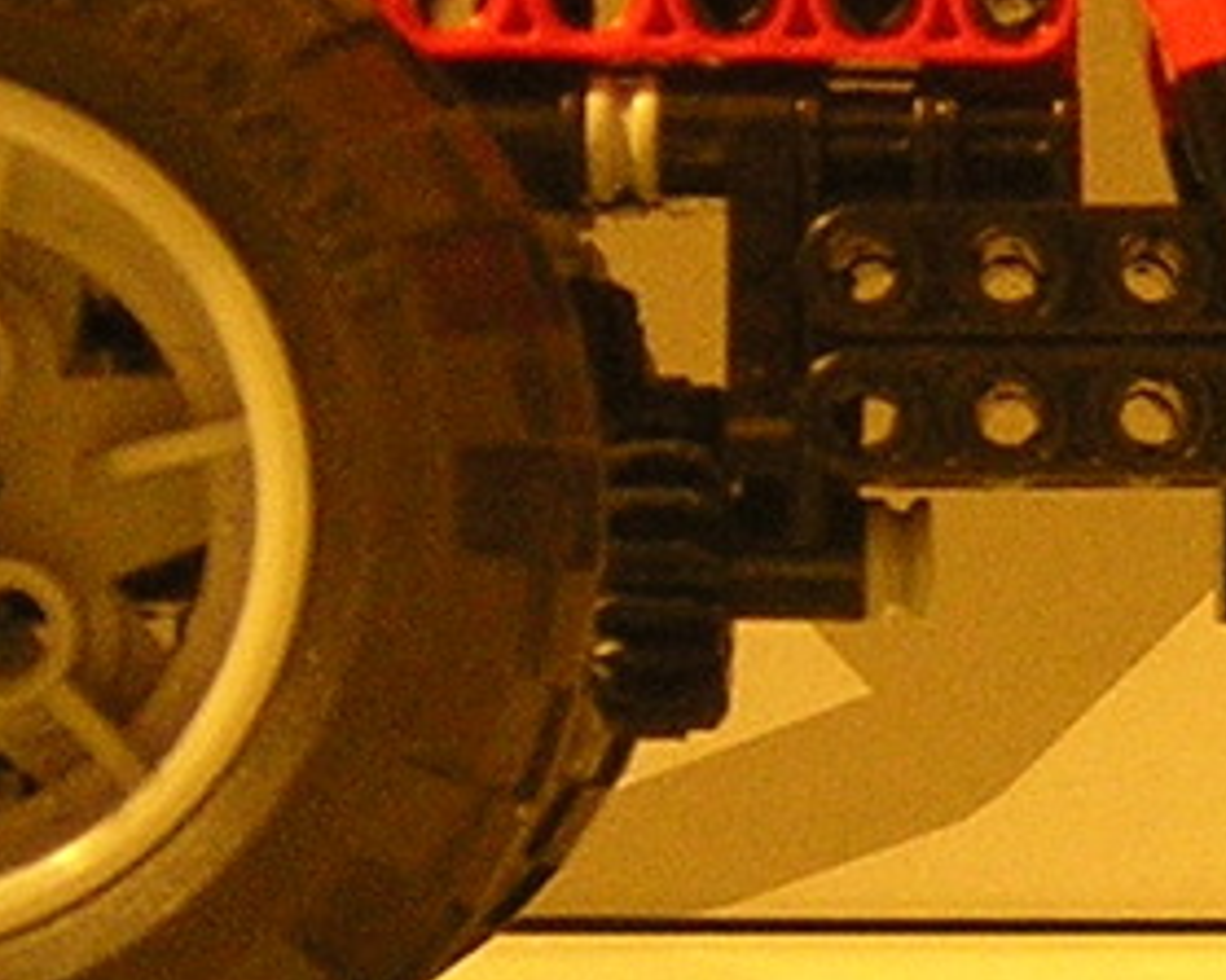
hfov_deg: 12.2
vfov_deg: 10.2
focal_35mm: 151
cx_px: 1788
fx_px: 5477
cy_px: 308
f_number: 2.6
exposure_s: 1/2.8
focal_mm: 4.7
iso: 400
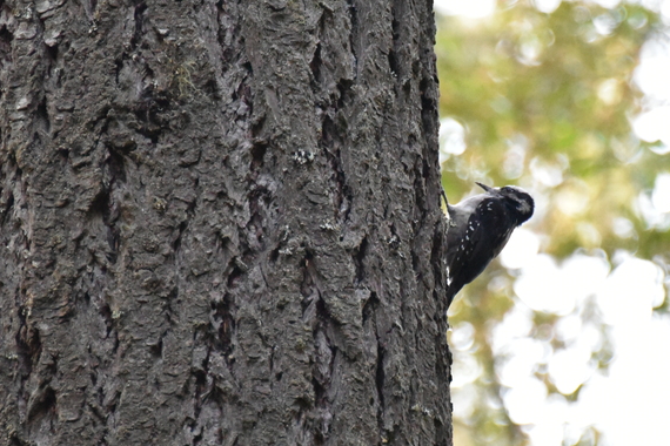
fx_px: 12543
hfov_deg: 3.1
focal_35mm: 674
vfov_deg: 2.0
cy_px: 232
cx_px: 402
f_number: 5.6
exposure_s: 1/640
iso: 8000
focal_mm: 300
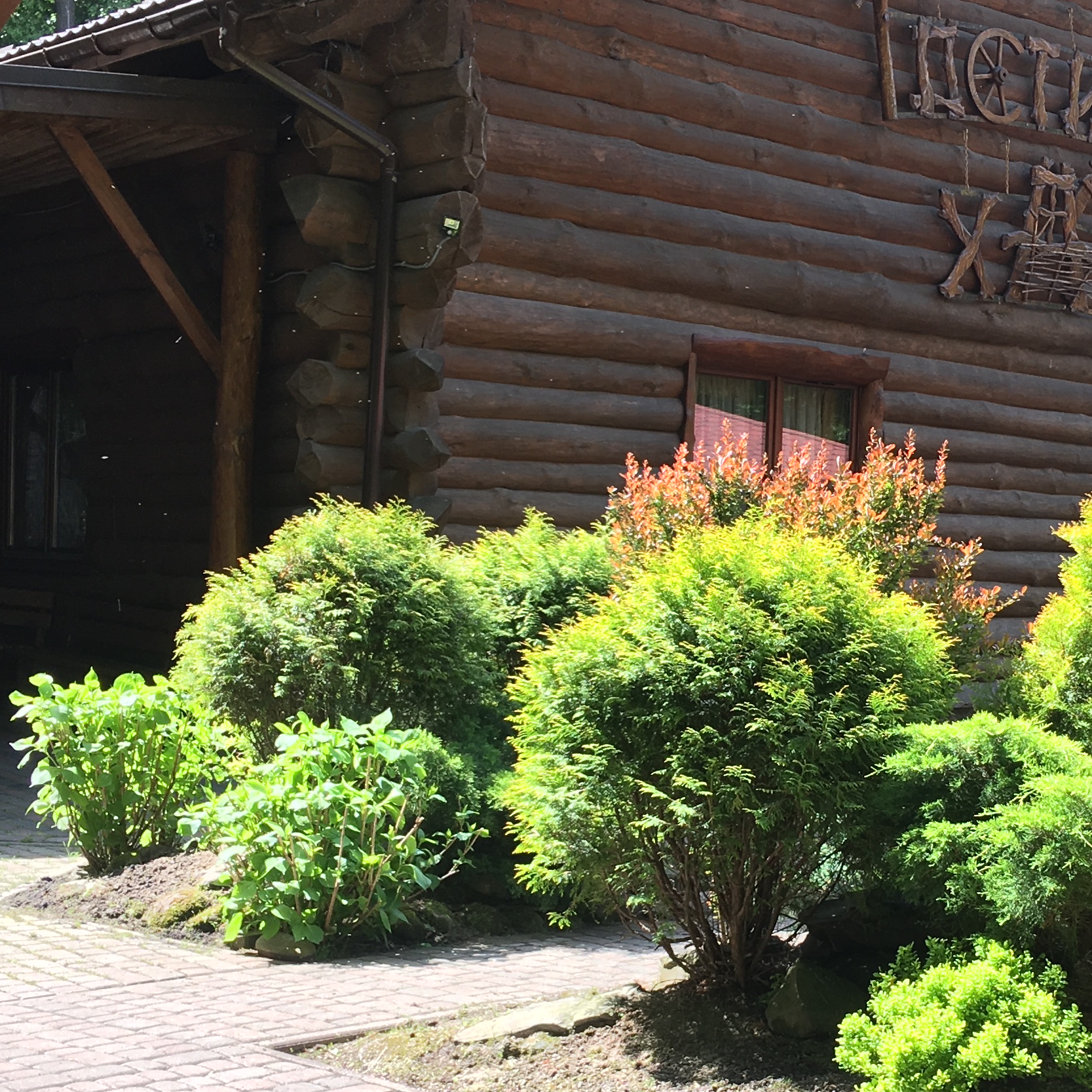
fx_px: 2213
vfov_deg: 27.7
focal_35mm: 62
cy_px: 620
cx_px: 806
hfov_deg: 27.4
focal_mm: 4.15
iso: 25
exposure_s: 1/177
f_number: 2.2
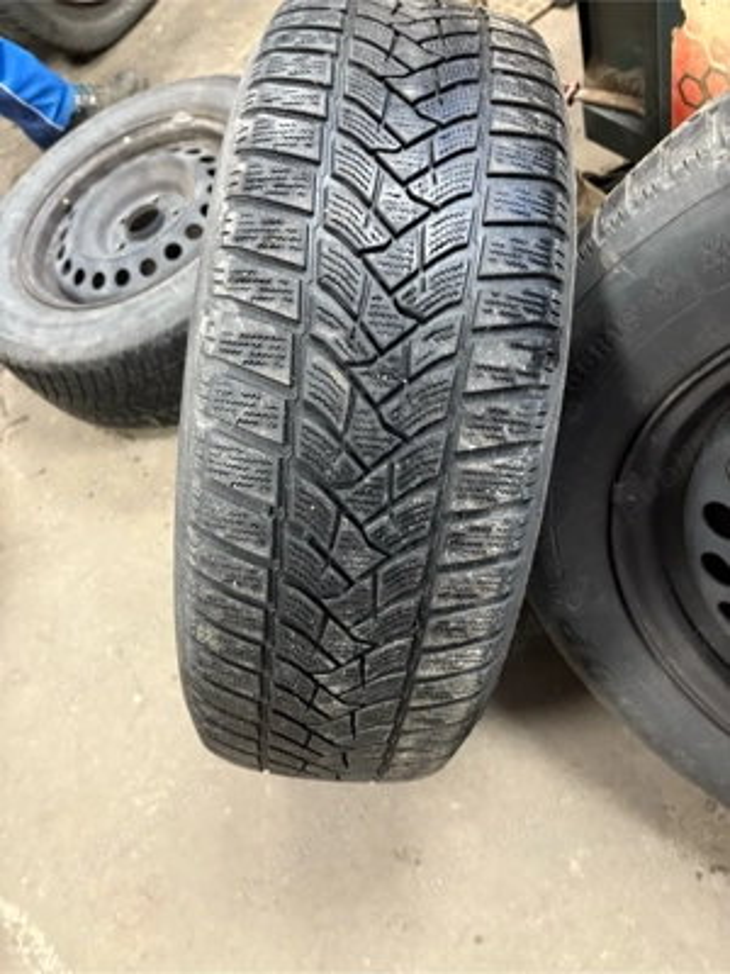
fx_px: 731
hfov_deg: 53.1
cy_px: 487
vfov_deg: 67.3
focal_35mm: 26
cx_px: 365
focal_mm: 5.96
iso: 400
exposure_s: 1/33
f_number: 1.6
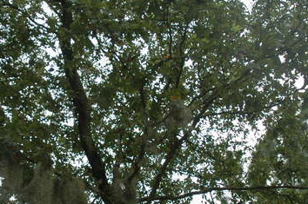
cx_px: 93
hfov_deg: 32.5
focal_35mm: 61
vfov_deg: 22.1
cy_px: 132
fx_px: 521
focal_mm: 18
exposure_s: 1/200
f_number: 4.5
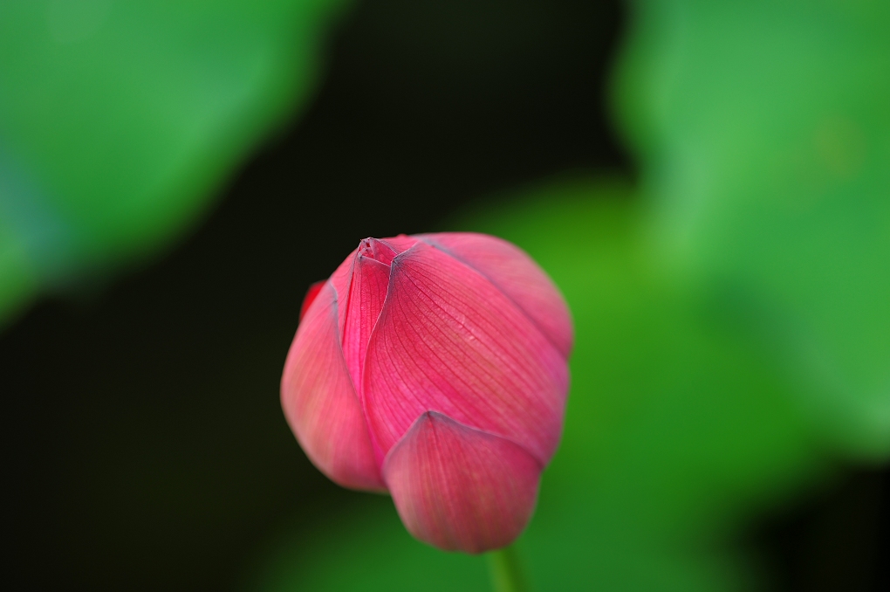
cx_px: 445
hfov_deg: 10.3
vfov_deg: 6.9
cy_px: 296
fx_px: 4940
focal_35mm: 200
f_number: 4.8
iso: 200
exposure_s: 1/250
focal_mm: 200
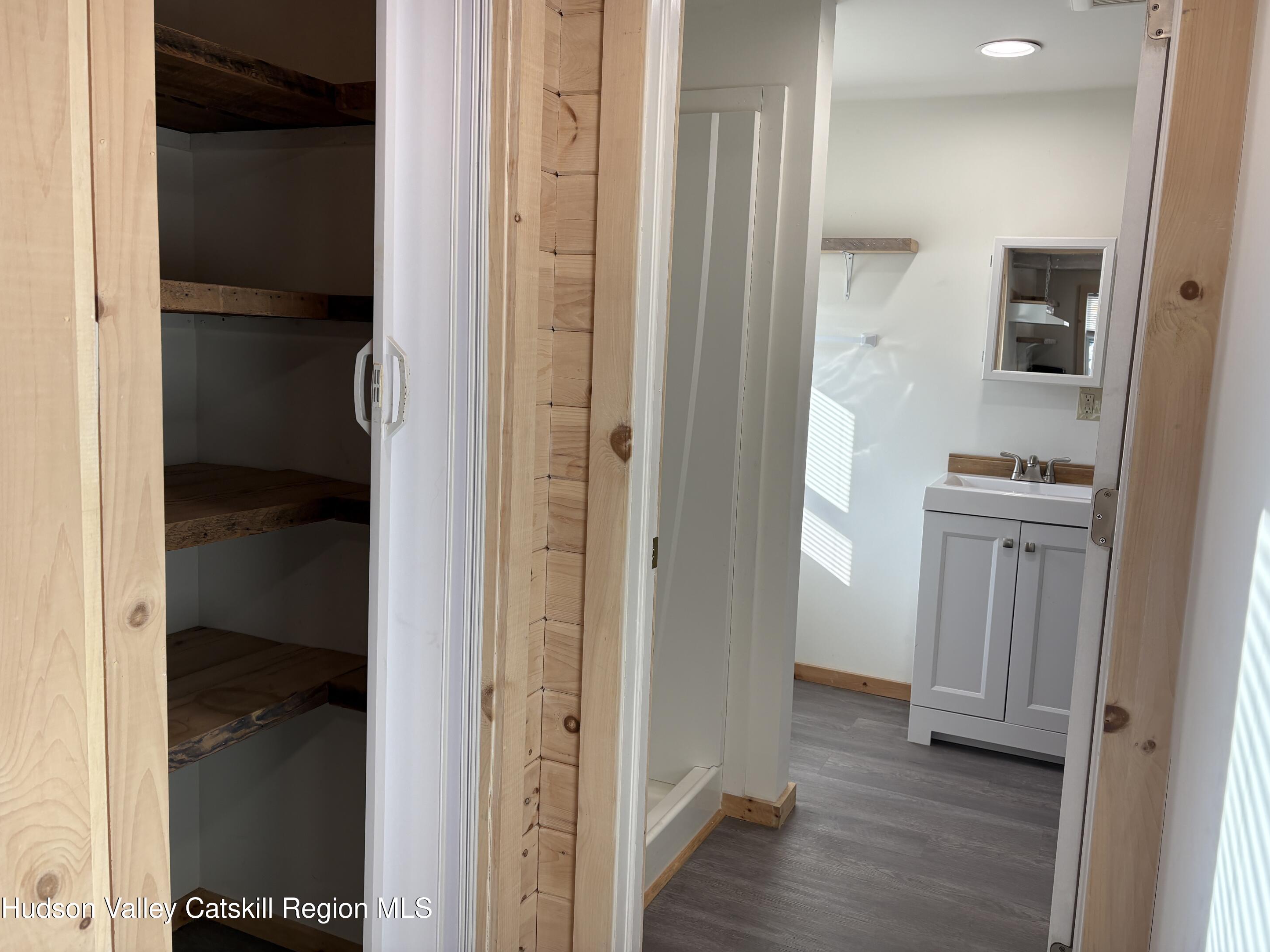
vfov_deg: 51.3
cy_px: 459
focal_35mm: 27
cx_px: 658
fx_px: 991
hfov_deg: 65.3
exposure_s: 1/233
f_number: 1.6
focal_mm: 5.96
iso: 64
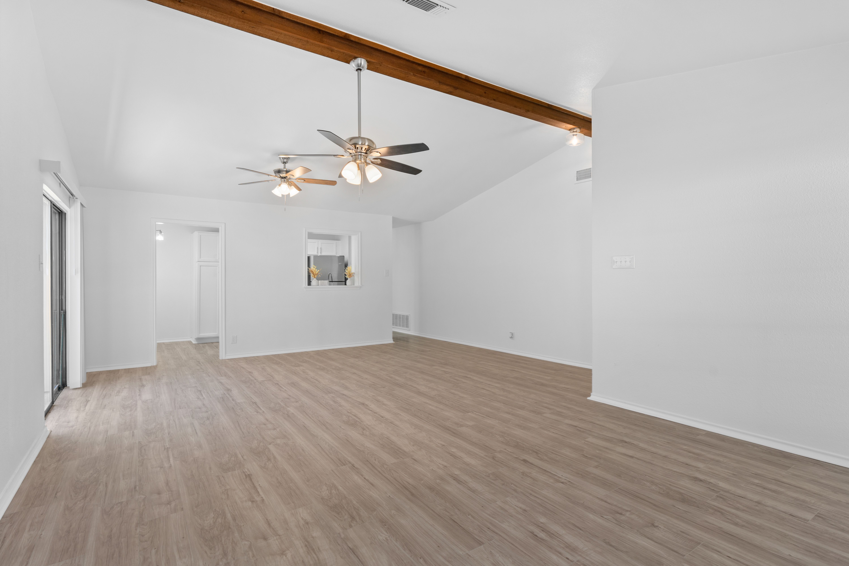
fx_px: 424
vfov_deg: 67.4
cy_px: 283
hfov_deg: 90.0
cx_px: 424
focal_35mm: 18
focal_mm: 18
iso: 320
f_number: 7.1
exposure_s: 1/8
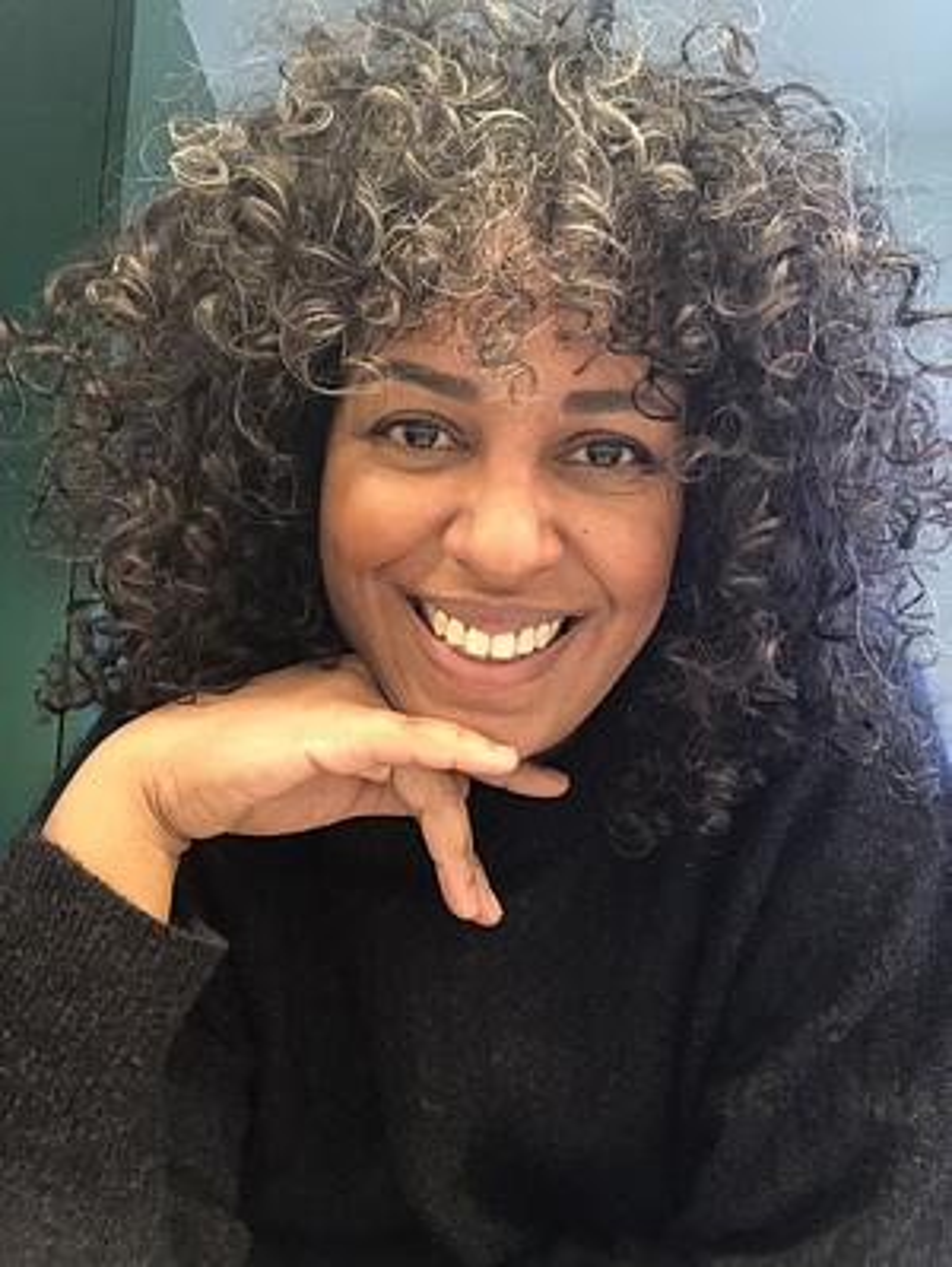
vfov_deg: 56.8
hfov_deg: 44.2
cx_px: 476
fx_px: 1172
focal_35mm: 32
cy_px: 634
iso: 400
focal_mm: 2.87
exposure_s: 1/43
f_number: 2.2
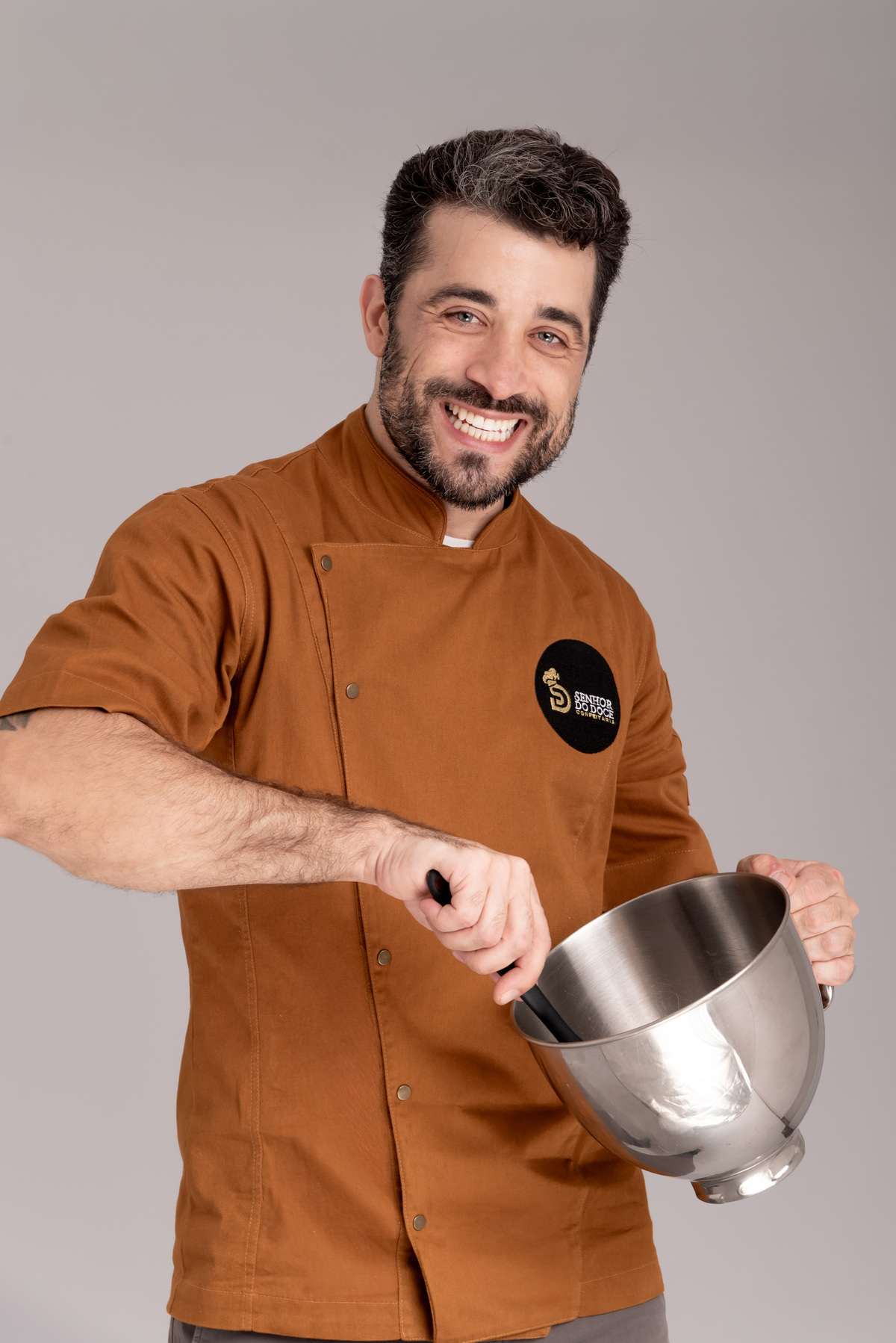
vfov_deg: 27.0
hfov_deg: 18.2
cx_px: 448
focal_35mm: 75
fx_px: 2798
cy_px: 672
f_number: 11
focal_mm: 75
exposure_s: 1/160
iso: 200
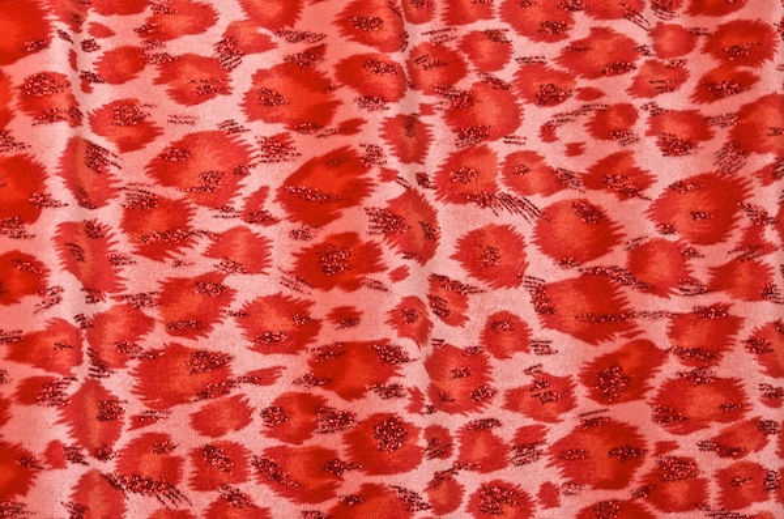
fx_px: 2444
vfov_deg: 12.1
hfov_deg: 18.2
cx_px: 392
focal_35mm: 112
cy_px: 260
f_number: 11
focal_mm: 75
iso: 800
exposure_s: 1/800
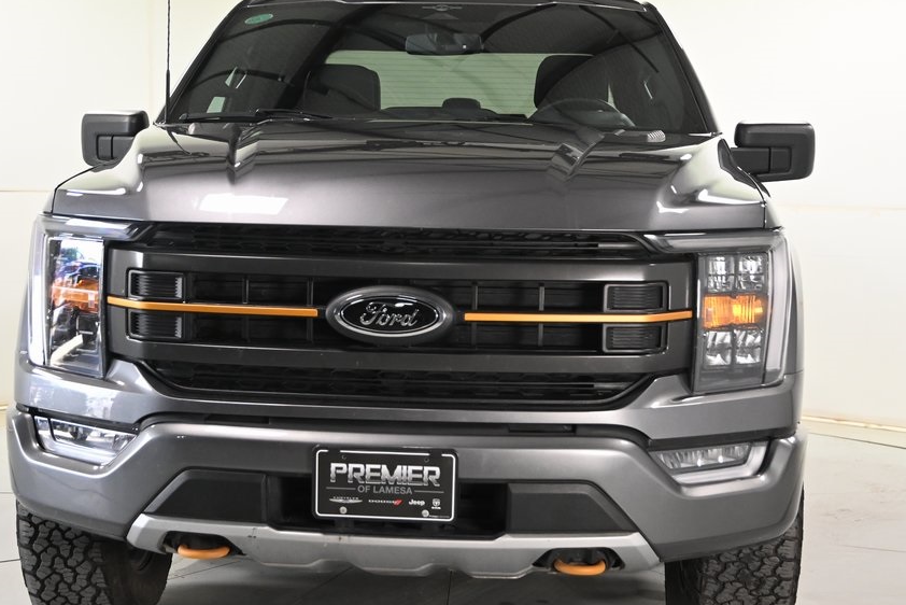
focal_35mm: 62
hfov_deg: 32.4
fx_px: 1561
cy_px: 327
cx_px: 415
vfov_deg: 21.9
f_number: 3.3
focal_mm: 34
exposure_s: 1/800
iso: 2500
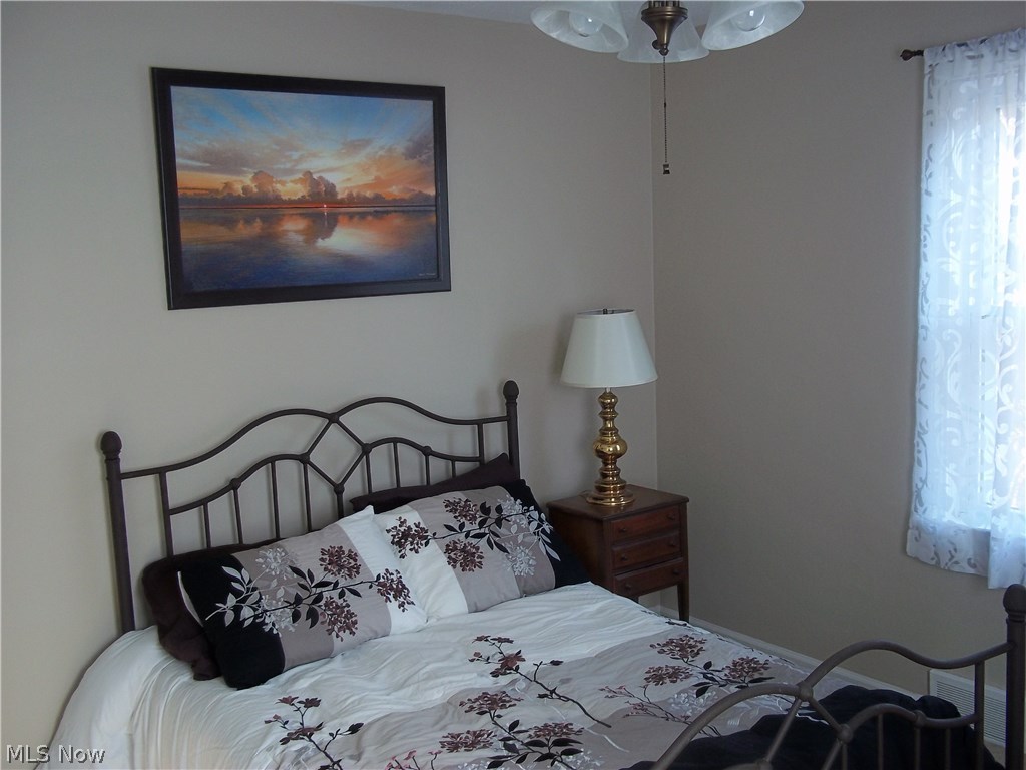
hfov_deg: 51.4
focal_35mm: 36
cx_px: 513
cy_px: 385
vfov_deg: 39.7
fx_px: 1067
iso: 80
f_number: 3.1
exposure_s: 1/50
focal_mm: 6.5
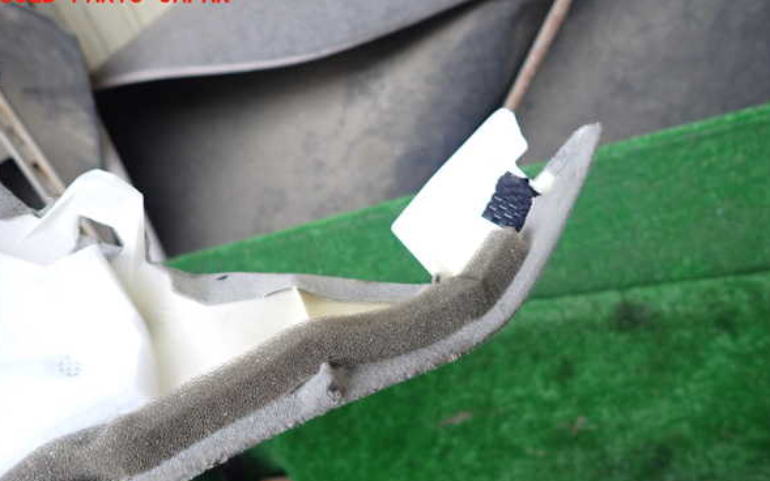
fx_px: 567
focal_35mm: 27
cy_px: 272
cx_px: 384
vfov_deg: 45.9
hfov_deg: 68.4
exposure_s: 1/30
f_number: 2
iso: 400
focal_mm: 4.5
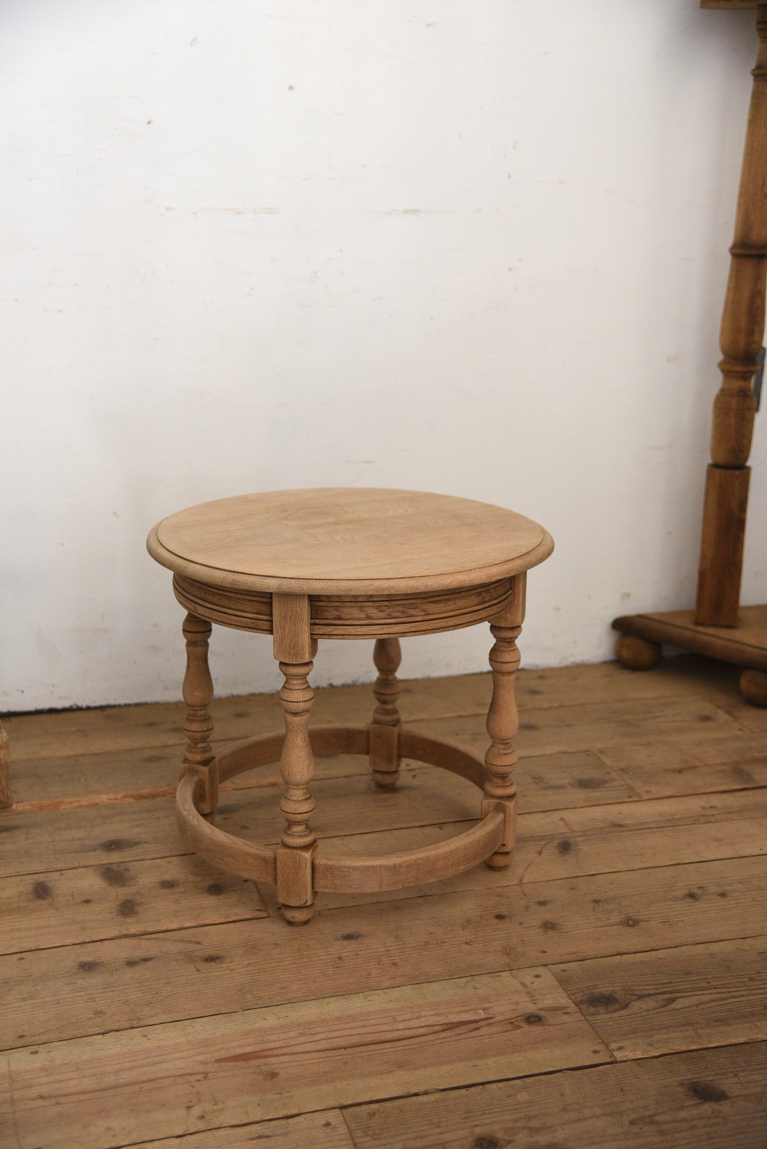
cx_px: 384
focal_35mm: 48
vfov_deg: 41.1
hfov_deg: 28.1
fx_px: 1532
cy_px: 574
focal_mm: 48
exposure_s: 1/50
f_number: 4
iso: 2500
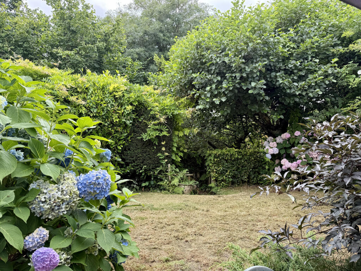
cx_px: 180
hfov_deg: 71.6
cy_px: 136
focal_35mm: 24
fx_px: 250
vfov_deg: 56.8
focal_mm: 6.76
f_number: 1.78
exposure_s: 1/524
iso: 80
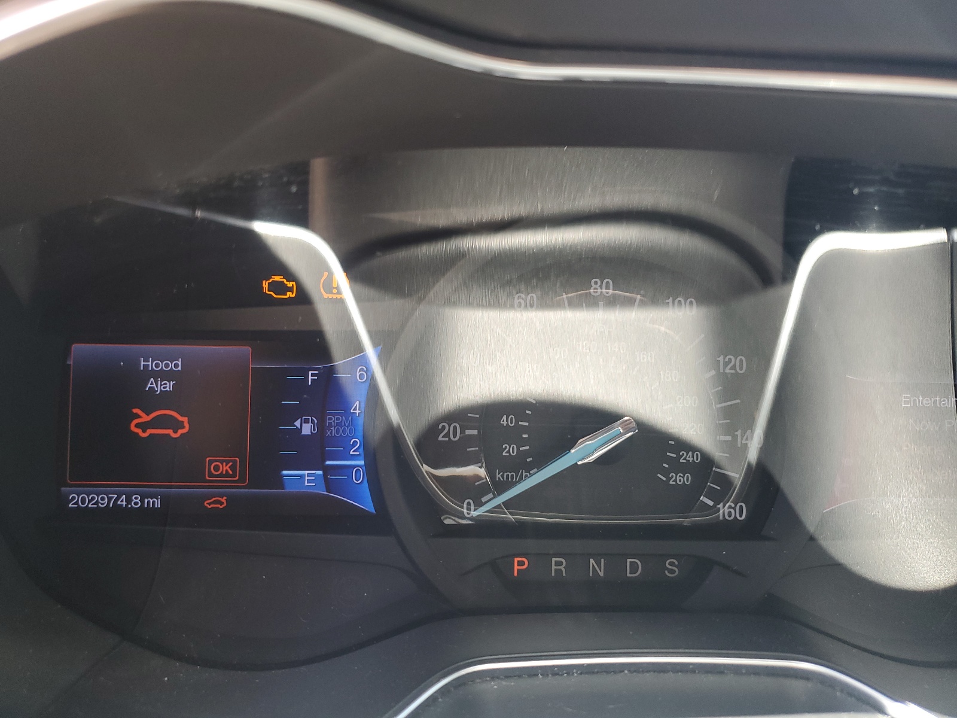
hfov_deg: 67.3
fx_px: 719
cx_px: 478
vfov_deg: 53.1
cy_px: 359
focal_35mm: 26
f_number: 1.5
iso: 71
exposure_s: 1/120
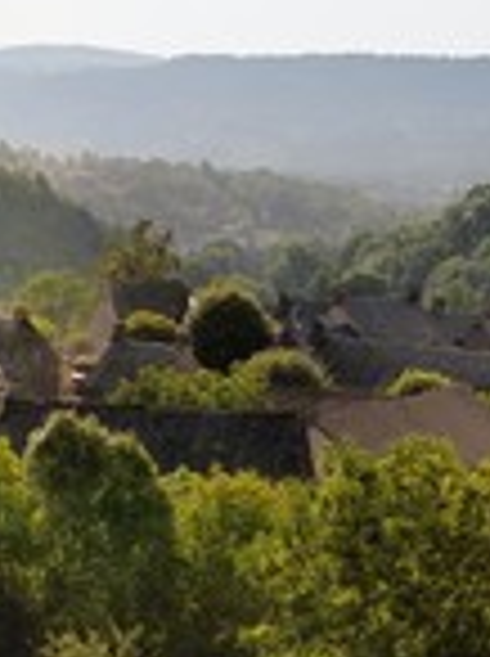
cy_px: 374
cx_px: 72
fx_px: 2309
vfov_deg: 16.2
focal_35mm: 122
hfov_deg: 12.0
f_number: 14
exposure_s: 1/250
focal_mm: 44
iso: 200
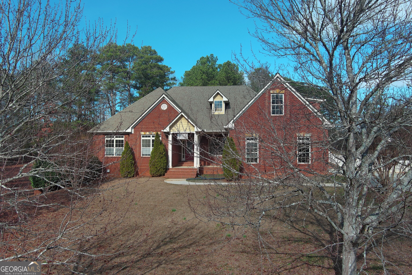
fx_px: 332
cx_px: 206
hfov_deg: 63.7
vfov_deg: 45.0
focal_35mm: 29
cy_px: 138
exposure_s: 1/875
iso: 100
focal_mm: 10.57
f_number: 2.8
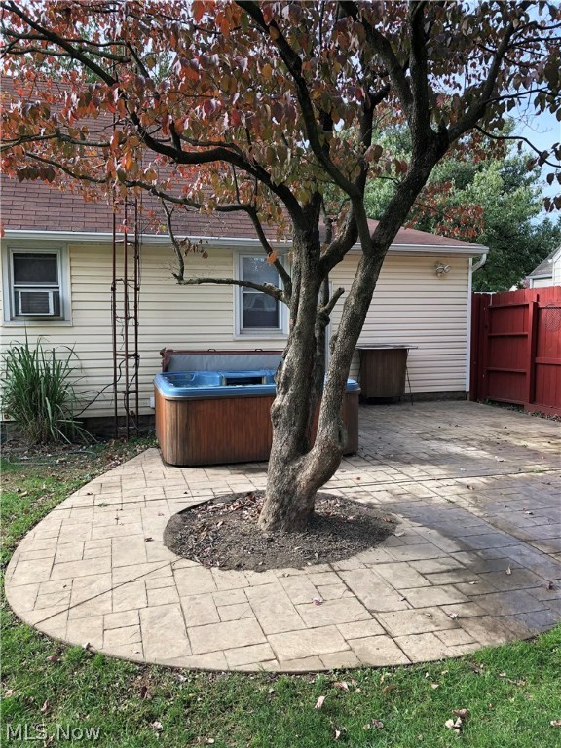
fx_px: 627
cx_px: 280
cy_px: 374
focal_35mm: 29
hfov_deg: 48.2
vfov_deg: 61.7
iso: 20
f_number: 1.8
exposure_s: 1/304
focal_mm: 3.99
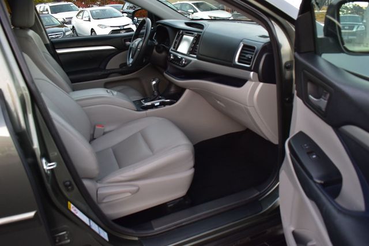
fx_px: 307
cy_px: 123
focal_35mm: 30
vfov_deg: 43.6
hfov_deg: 62.0
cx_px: 184
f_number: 6.3
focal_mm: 20
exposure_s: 1/15
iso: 560
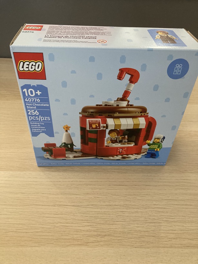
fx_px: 214
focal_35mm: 28
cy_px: 132
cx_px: 99
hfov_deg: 49.7
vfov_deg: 63.5
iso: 320
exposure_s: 1/60
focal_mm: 3.99
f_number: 1.8
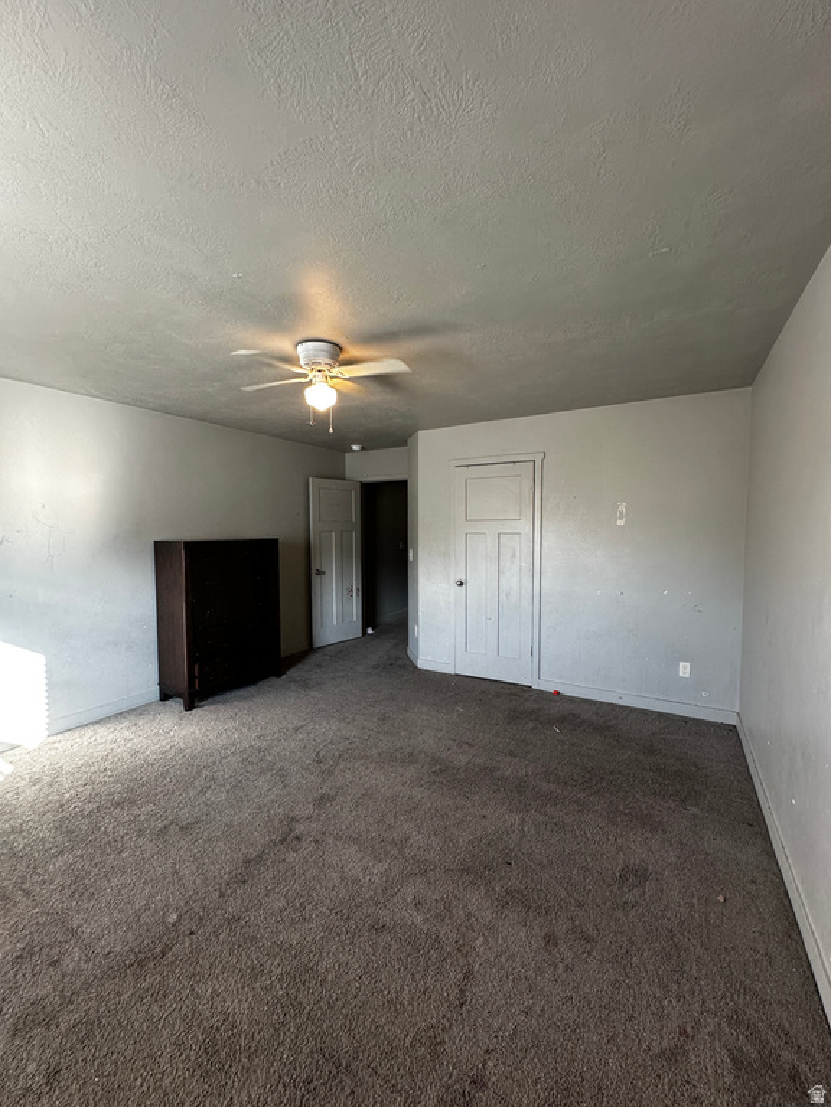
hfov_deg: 85.7
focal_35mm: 14
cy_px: 554
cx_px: 416
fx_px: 448
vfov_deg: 102.1
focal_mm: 2.22
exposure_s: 1/60
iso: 160
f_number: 2.2
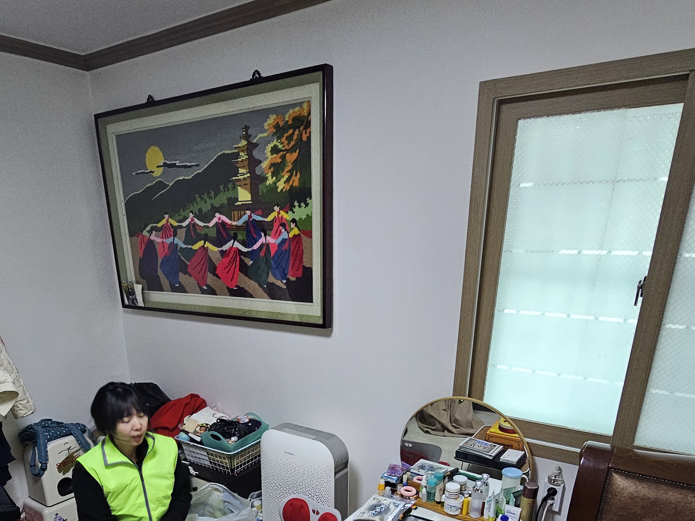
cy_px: 453
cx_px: 303
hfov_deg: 69.1
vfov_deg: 49.8
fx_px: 502
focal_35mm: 25
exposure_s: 1/60
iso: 125
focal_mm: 2.2
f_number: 2.2
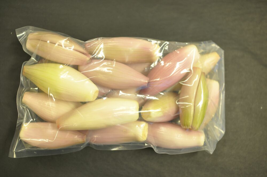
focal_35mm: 45
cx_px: 134
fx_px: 333
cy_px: 88
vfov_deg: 29.8
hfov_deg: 43.7
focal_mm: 30
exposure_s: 1/20
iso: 200
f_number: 2.2
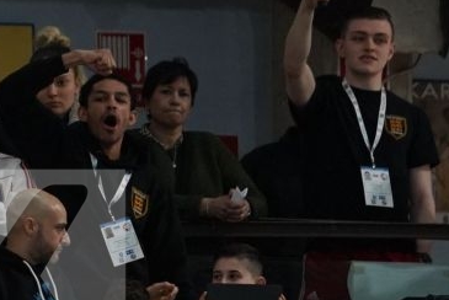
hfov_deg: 2.1
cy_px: 282
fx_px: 12295
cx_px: -406
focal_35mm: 985
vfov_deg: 1.4
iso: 2000
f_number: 2.8
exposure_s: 1/1000
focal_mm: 200
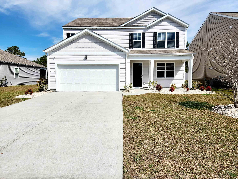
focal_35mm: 23
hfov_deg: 73.9
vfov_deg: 58.9
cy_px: 90
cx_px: 119
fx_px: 158
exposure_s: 1/3333
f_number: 1.8
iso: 20
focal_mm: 5.4
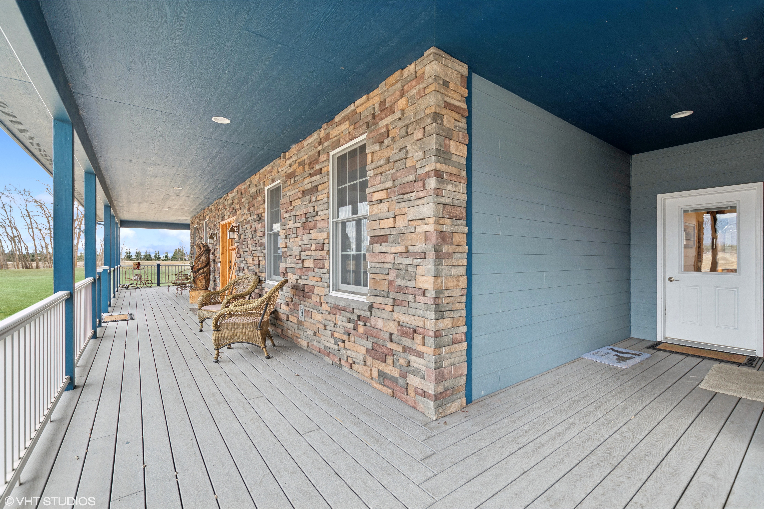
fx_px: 318
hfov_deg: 100.4
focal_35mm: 15
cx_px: 382
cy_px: 254
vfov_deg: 77.3
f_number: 6.3
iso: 100
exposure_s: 1/25
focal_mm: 10
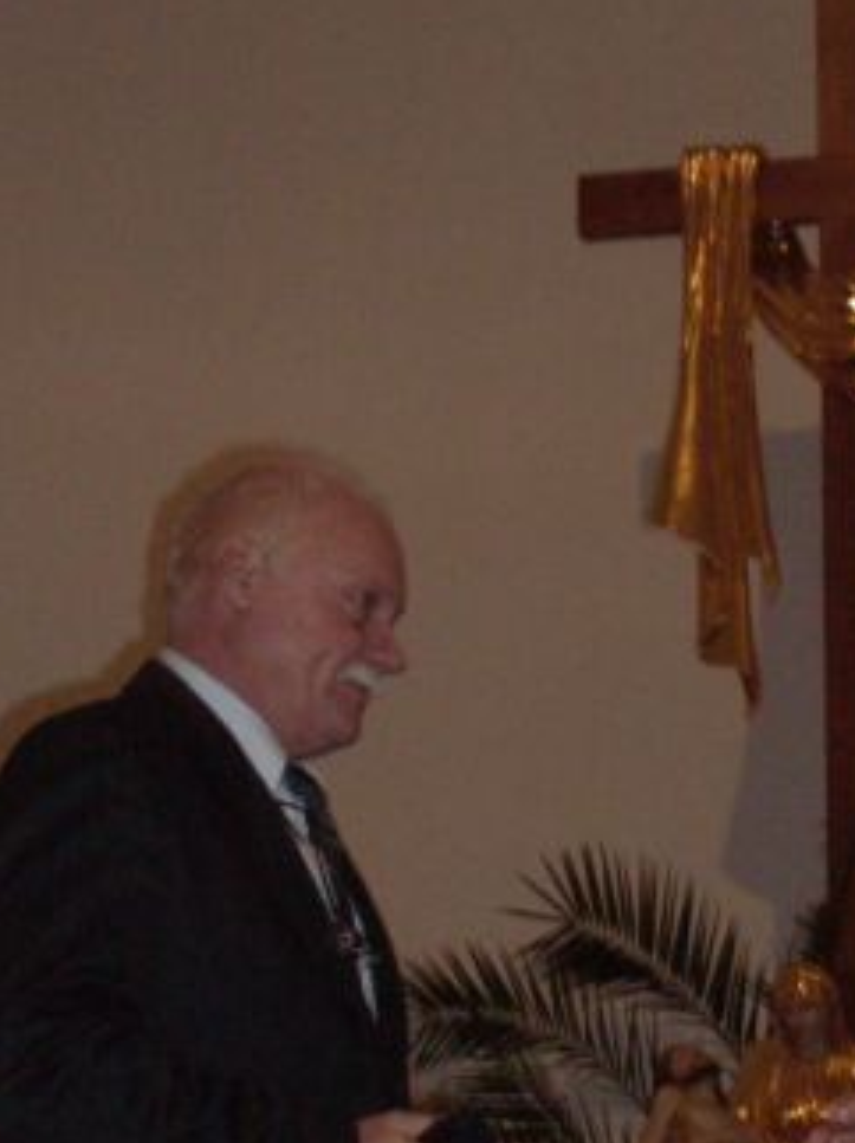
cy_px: 1088
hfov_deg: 8.8
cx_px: 770
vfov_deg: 11.7
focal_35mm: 168
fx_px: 5540
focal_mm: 13.5
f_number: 4
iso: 240
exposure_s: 1/60
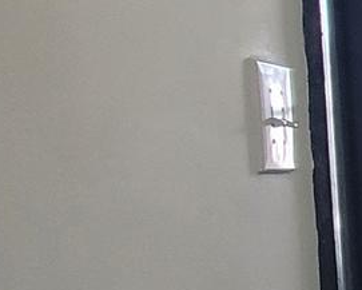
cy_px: 225
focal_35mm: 96
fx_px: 1029
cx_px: 1329
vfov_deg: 15.9
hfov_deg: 9.0
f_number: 2.2
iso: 160
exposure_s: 1/60
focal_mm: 2.2
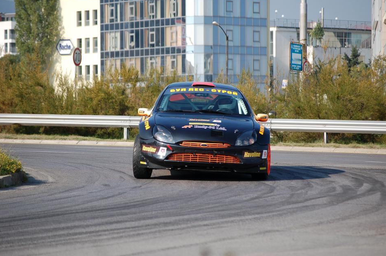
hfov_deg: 12.1
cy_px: 121
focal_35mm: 171
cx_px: 192
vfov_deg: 8.0
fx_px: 1827
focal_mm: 105
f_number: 4.8
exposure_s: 1/1000
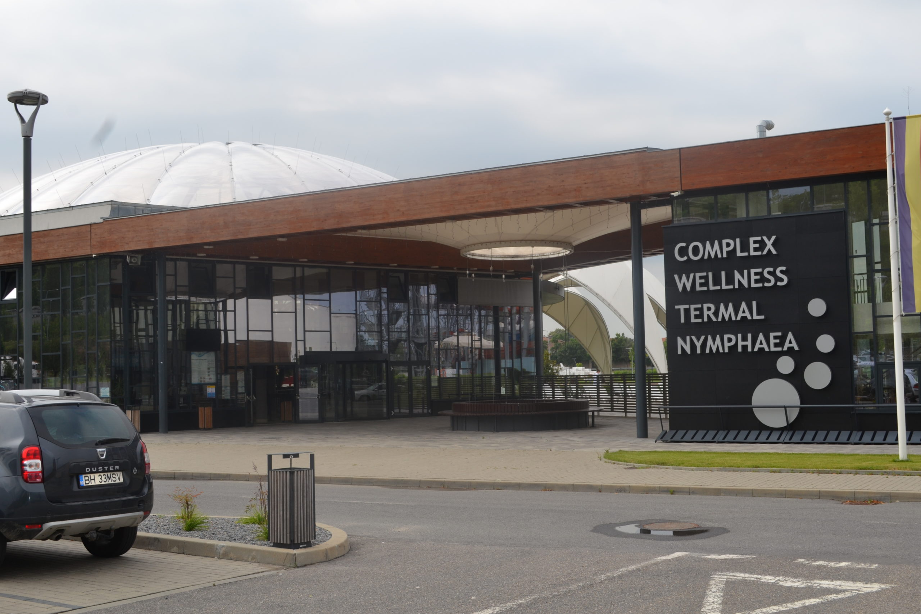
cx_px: 460
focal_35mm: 45
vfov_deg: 29.9
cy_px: 307
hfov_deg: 43.6
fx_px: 1151
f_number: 9
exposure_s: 1/200
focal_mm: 30
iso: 100
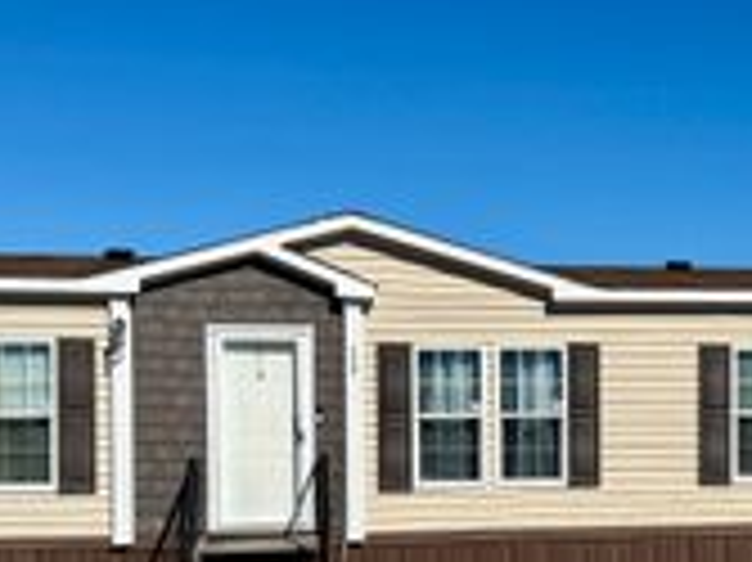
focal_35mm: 72
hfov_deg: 26.5
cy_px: 456
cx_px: 603
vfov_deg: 20.2
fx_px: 1563
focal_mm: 6.76
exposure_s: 1/10417
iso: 80
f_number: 1.78
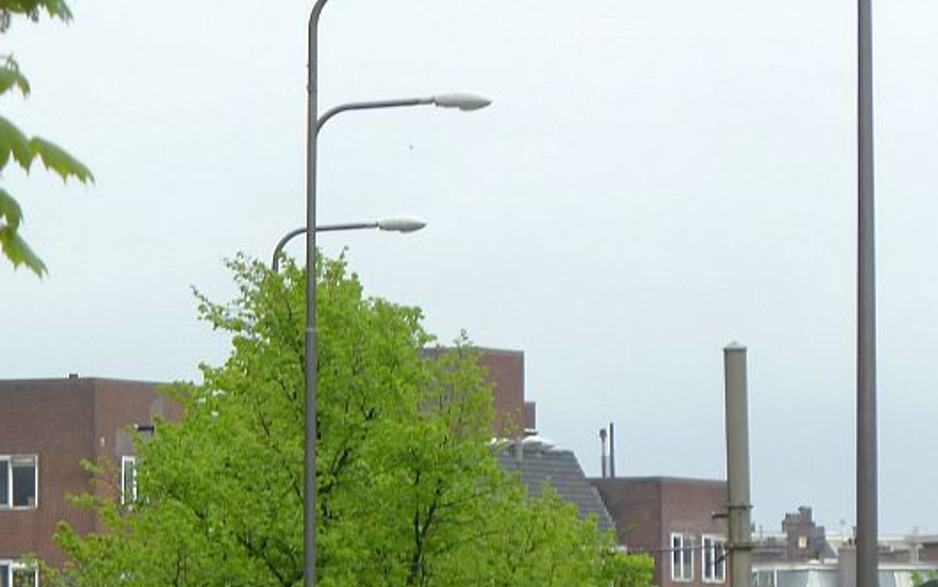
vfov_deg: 3.0
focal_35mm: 431
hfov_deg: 4.9
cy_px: 640
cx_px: 261
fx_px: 11021
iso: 125
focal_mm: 34.4
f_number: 4.6
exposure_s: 1/80
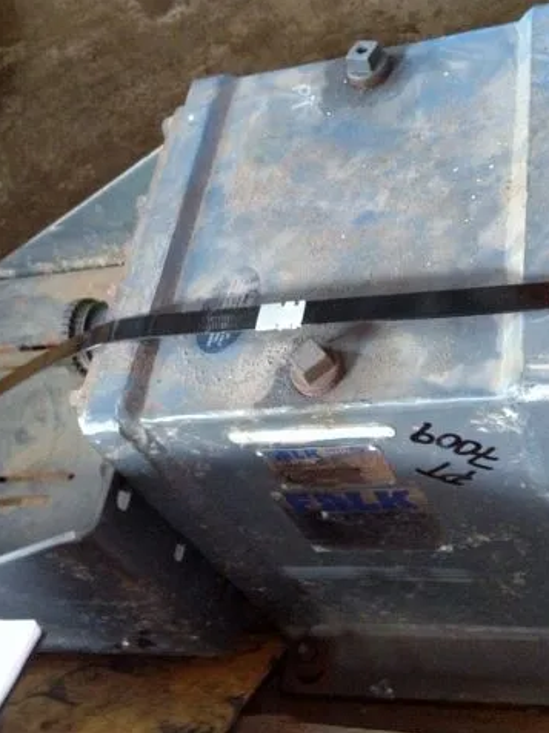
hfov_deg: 30.7
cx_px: 335
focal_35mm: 47
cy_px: 366
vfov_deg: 40.5
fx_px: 995
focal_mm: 4.28
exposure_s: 1/17
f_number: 2.4
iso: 400
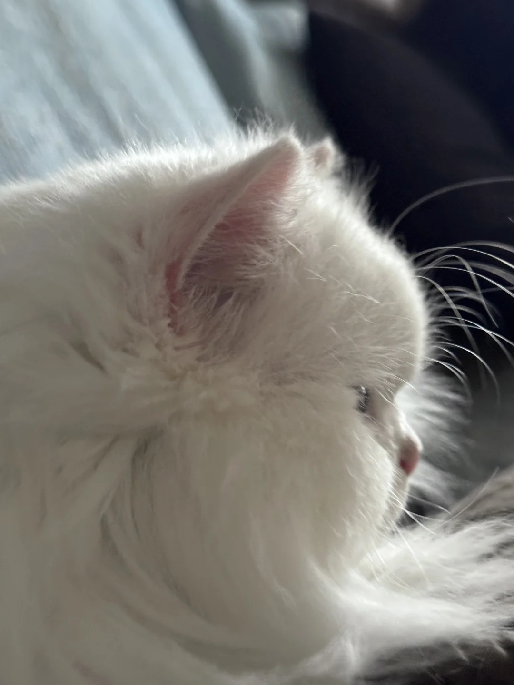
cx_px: 257
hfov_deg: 30.3
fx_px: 950
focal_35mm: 48
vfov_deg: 39.7
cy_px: 342
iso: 500
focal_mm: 6.76
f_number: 1.78
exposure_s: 1/35
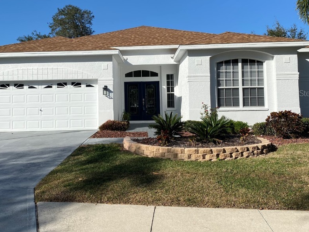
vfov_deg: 41.6
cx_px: 135
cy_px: 93
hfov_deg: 53.8
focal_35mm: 34
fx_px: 303
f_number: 1.8
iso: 32
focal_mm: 4.25
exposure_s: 1/4808
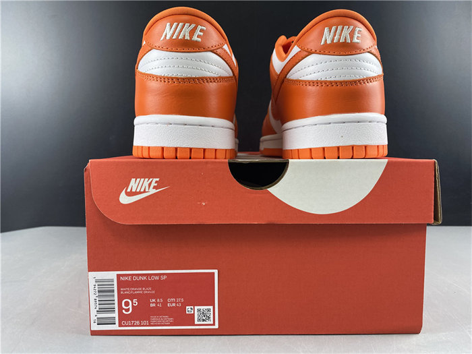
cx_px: 236
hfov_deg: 67.3
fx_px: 355
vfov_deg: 53.1
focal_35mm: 26
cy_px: 177
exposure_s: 1/100
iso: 100
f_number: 1.8
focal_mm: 4.25
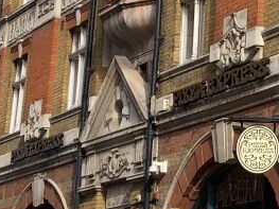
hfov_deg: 13.8
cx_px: 491
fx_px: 1031
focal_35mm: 128
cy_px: -104
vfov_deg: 11.1
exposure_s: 1/1200
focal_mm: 4
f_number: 1.8
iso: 20
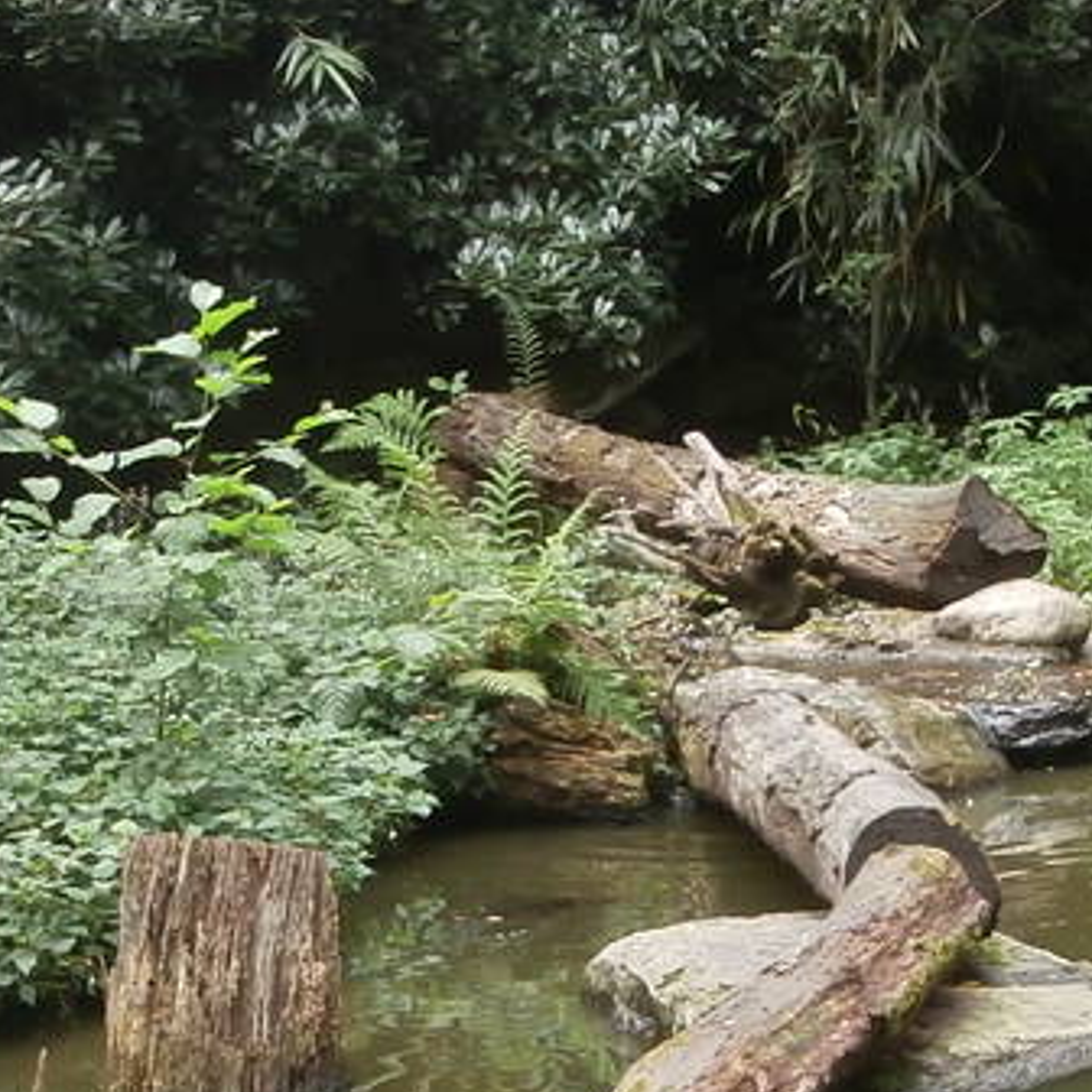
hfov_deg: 17.1
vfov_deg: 17.2
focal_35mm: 101
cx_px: 897
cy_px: 592
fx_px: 3605
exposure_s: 1/60
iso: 100
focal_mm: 4.2
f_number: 3
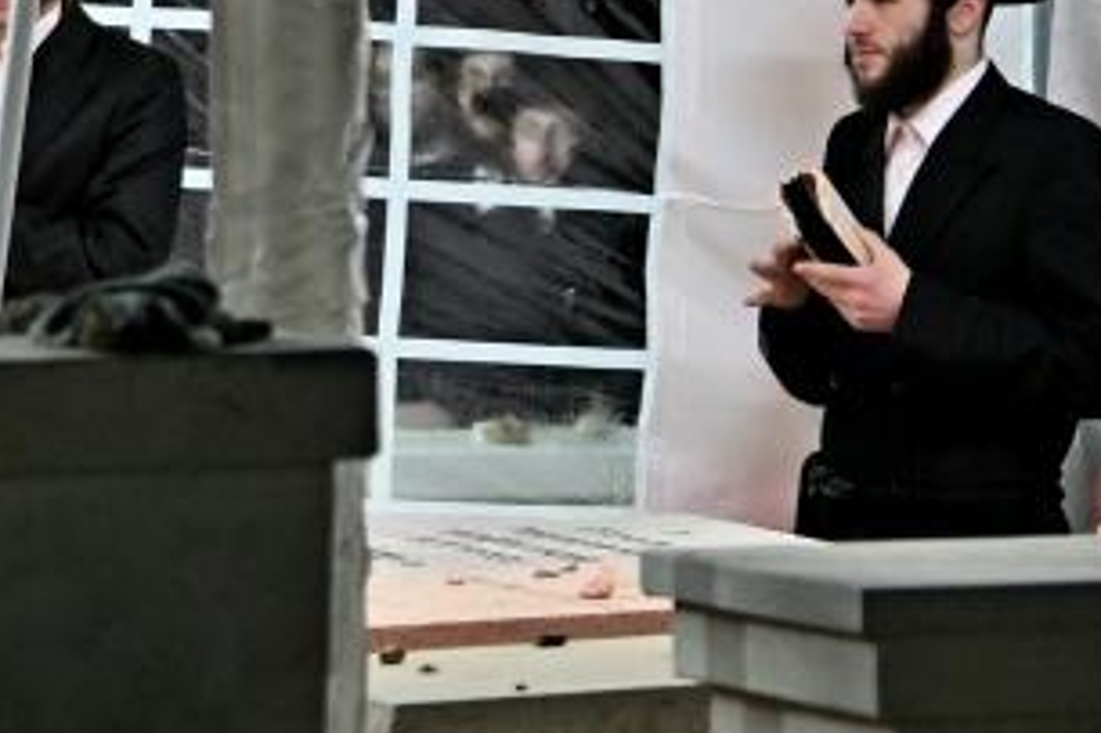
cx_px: -148
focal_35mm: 494
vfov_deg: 2.8
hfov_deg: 4.2
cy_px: -292
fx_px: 15099
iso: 400
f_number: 2.8
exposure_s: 1/125
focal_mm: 98
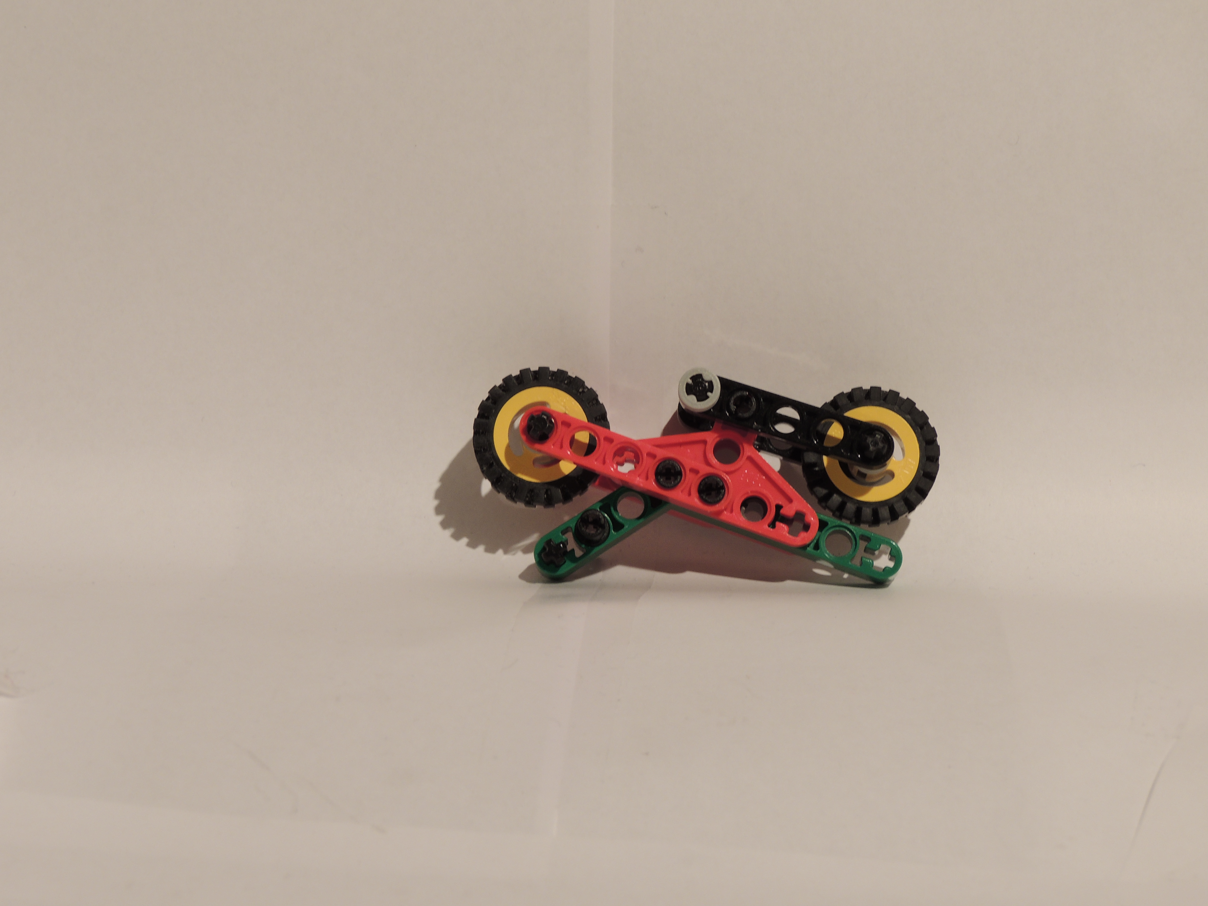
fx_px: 4711
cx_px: 604
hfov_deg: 14.6
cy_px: 453
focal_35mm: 135
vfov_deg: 11.0
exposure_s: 1/2.5
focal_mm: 24
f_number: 6.1
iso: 100
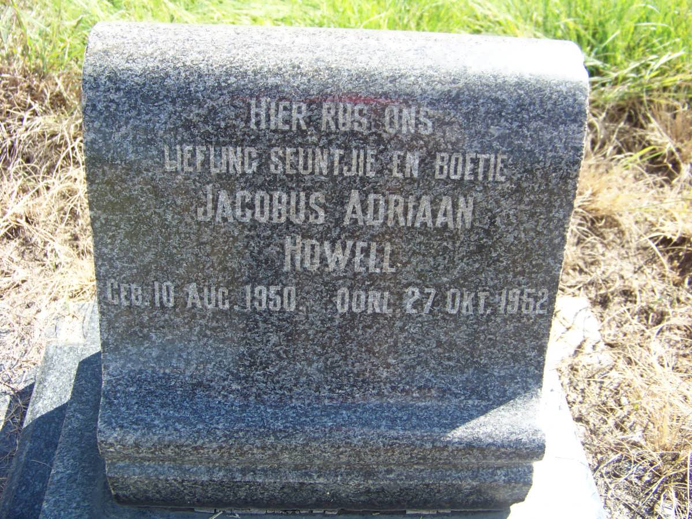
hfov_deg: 51.4
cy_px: 260
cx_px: 346
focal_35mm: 36
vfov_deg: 39.7
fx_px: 720
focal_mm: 5.85
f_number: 2.8
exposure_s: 1/200
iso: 64
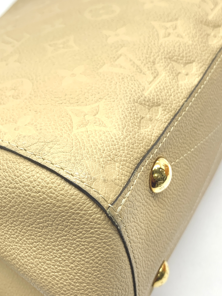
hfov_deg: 31.9
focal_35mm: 45
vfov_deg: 41.9
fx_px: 385
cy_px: 122
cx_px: 73
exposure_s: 1/100
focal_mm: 4.25
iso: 32
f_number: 1.8
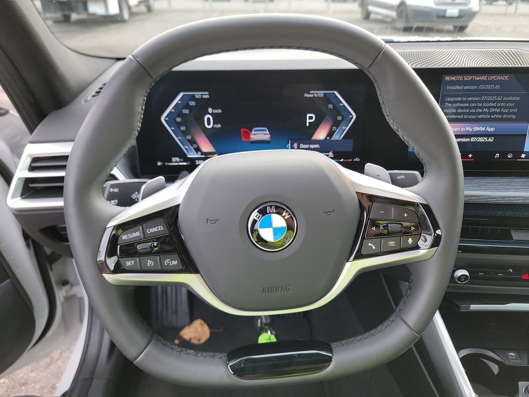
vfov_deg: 56.8
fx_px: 367
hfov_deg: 71.6
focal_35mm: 24
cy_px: 198
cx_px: 264
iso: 107
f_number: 1.8
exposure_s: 1/59
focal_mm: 6.7
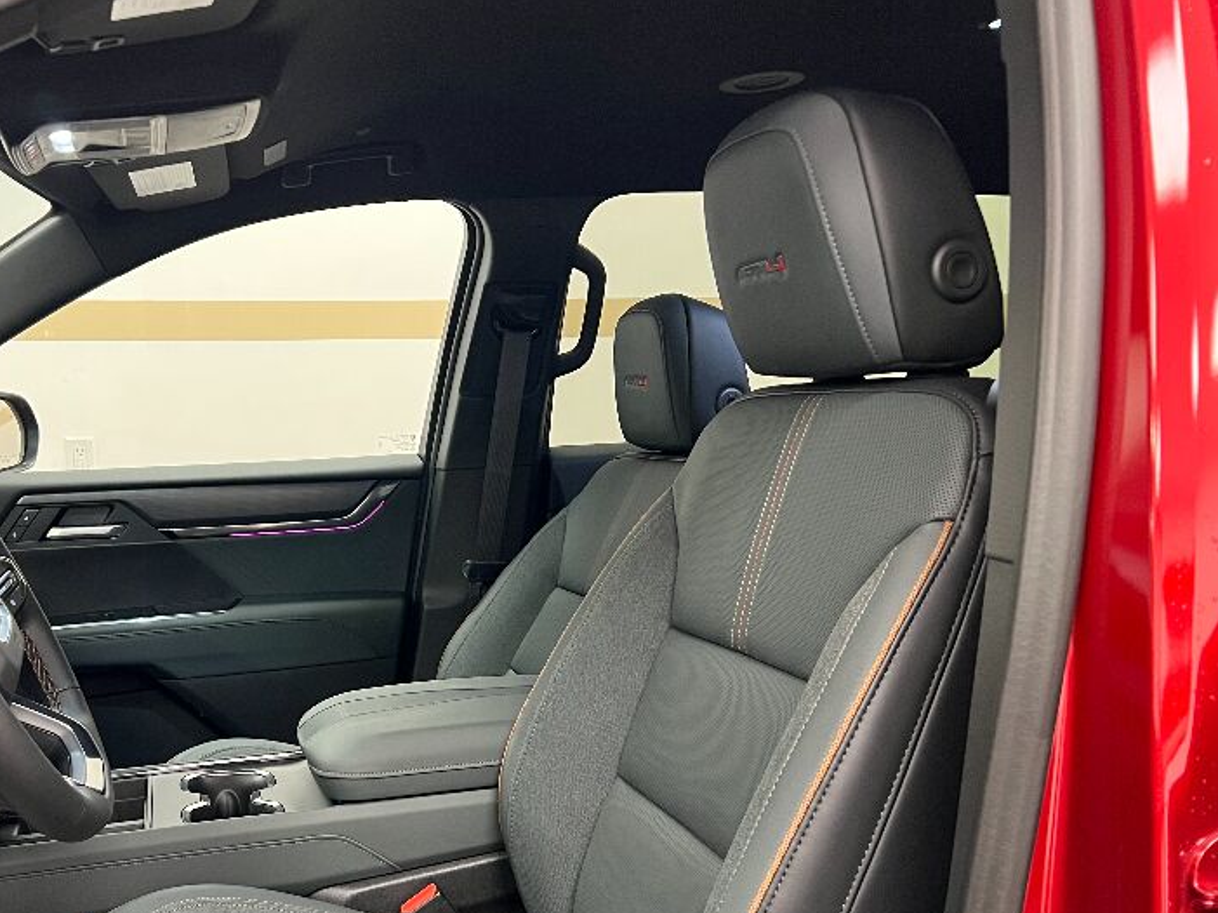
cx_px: 344
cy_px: 633
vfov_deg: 37.1
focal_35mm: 38
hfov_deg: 47.6
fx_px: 1336
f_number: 1.5
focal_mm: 5.7
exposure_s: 1/60
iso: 400
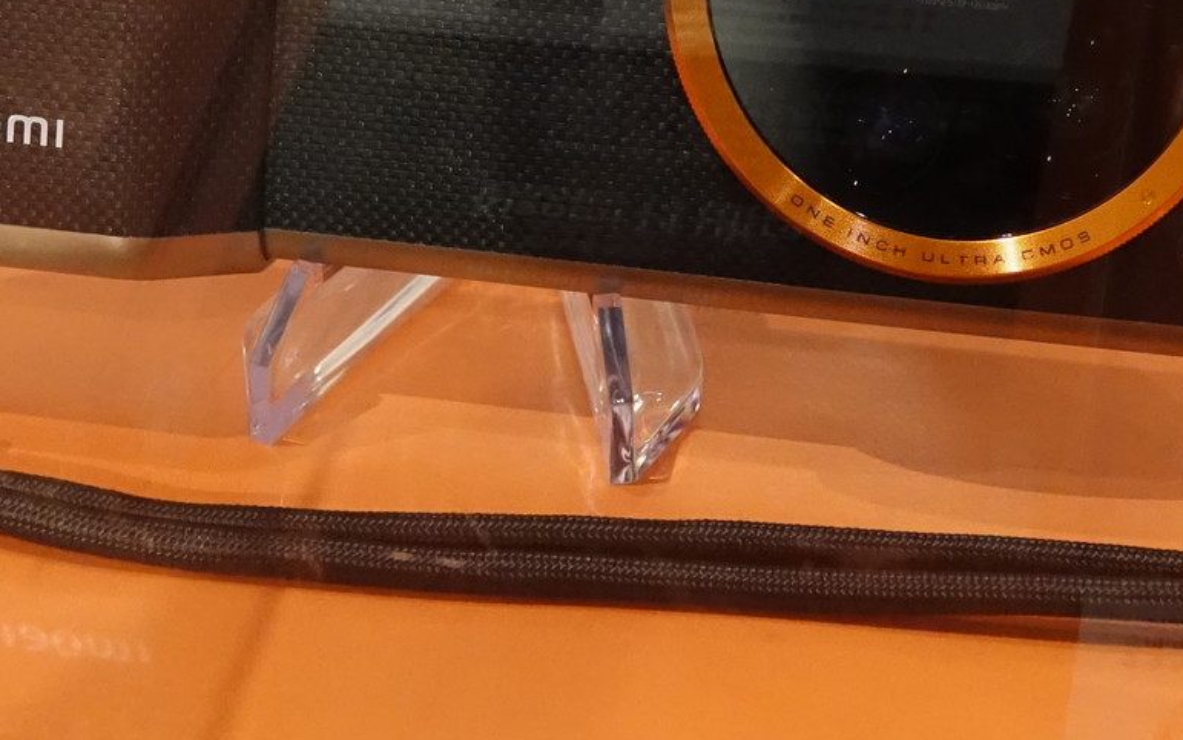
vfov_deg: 7.9
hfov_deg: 12.7
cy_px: -18
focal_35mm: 165
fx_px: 5320
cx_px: 562
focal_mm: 23.95
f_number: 3.5
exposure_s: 1/80
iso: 2000
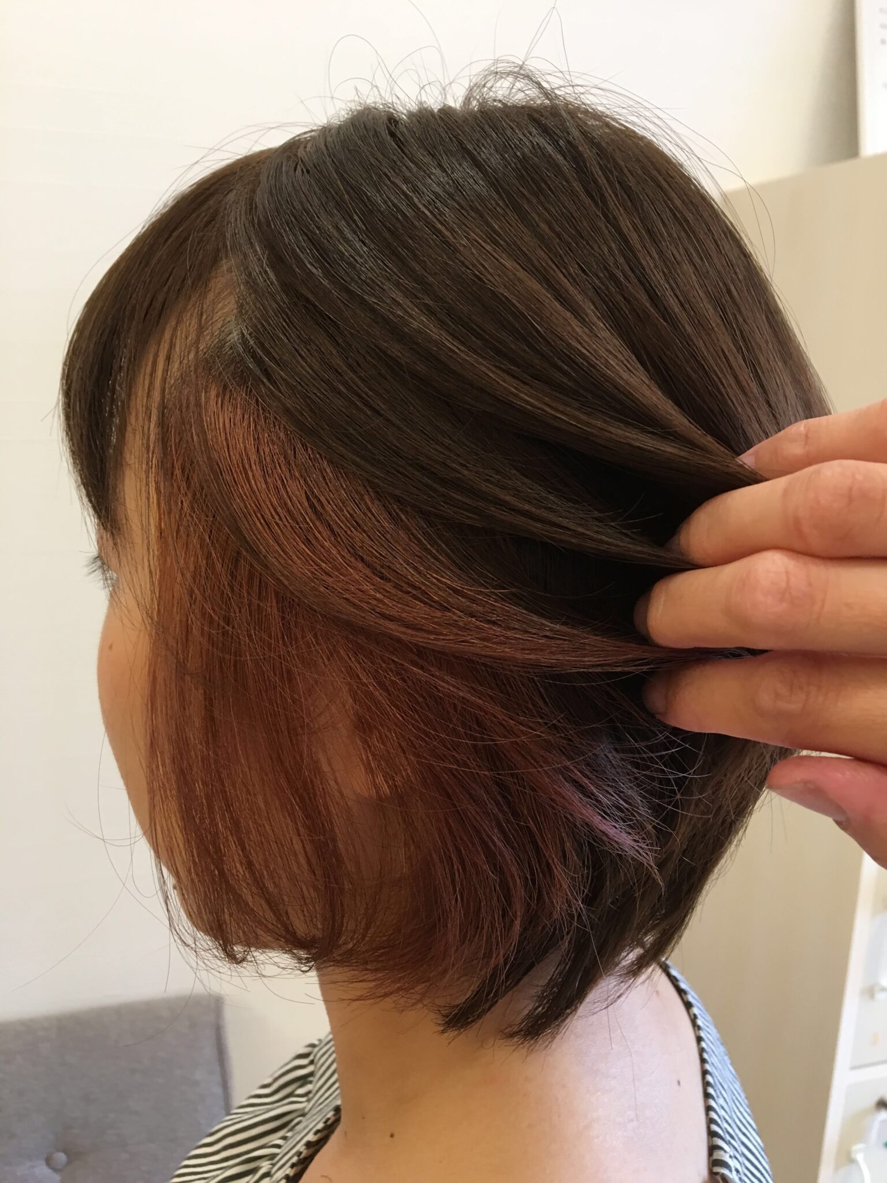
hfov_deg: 48.2
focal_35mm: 29
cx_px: 444
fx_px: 991
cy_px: 592
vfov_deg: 61.7
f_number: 2.2
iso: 80
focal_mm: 4.15
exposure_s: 1/30
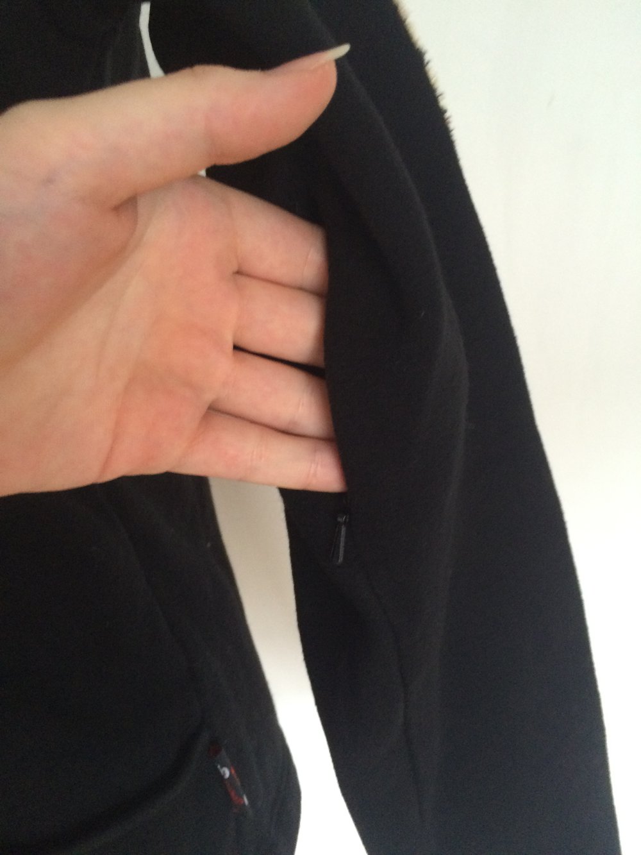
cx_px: 320
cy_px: 428
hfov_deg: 48.2
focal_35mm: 29
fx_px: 716
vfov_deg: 61.7
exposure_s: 1/24
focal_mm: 4.15
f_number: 2.2
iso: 250
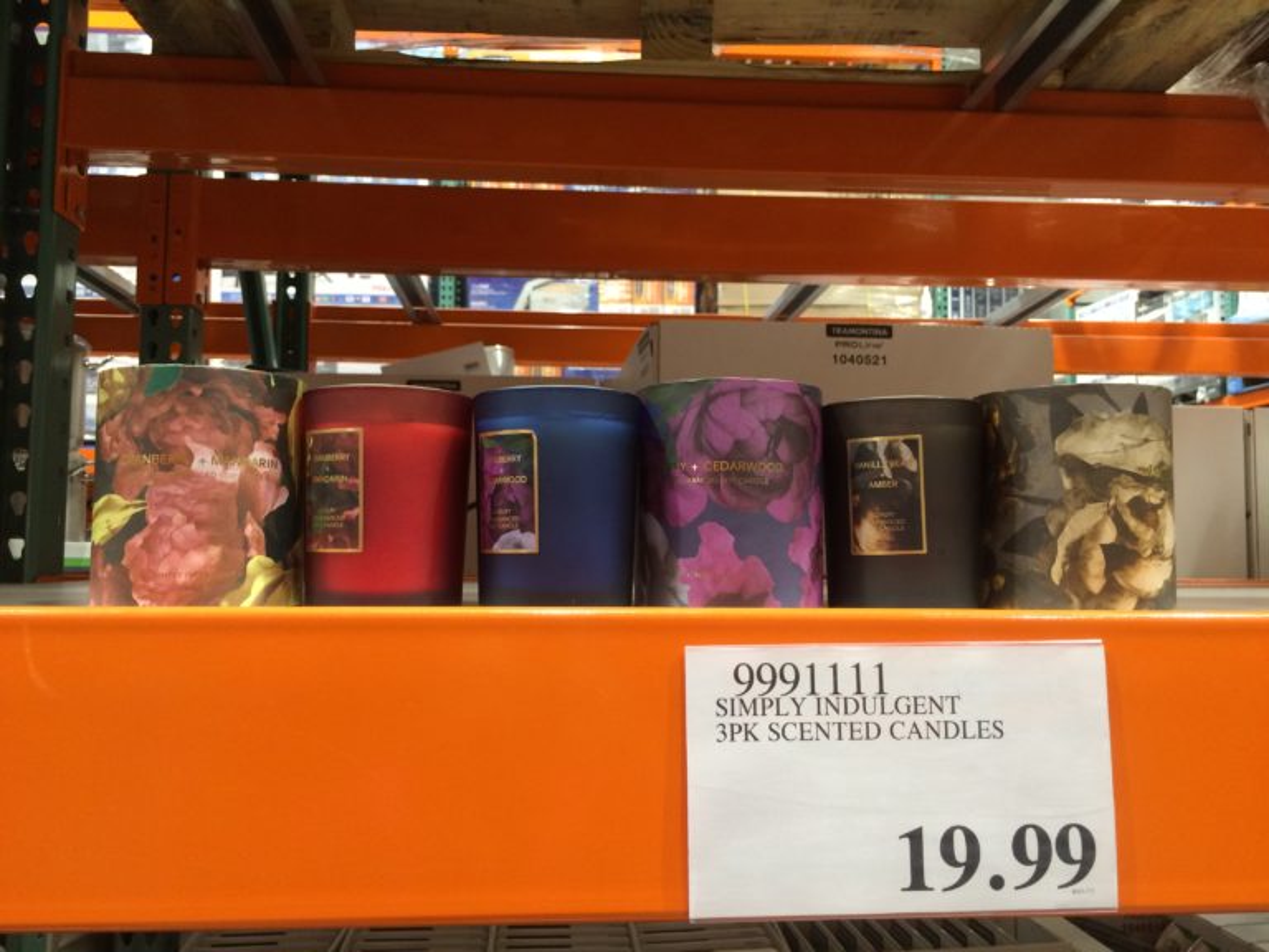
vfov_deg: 48.2
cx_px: 634
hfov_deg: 61.7
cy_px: 476
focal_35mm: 29
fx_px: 1063
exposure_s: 1/33
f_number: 2.2
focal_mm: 4.15
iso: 160
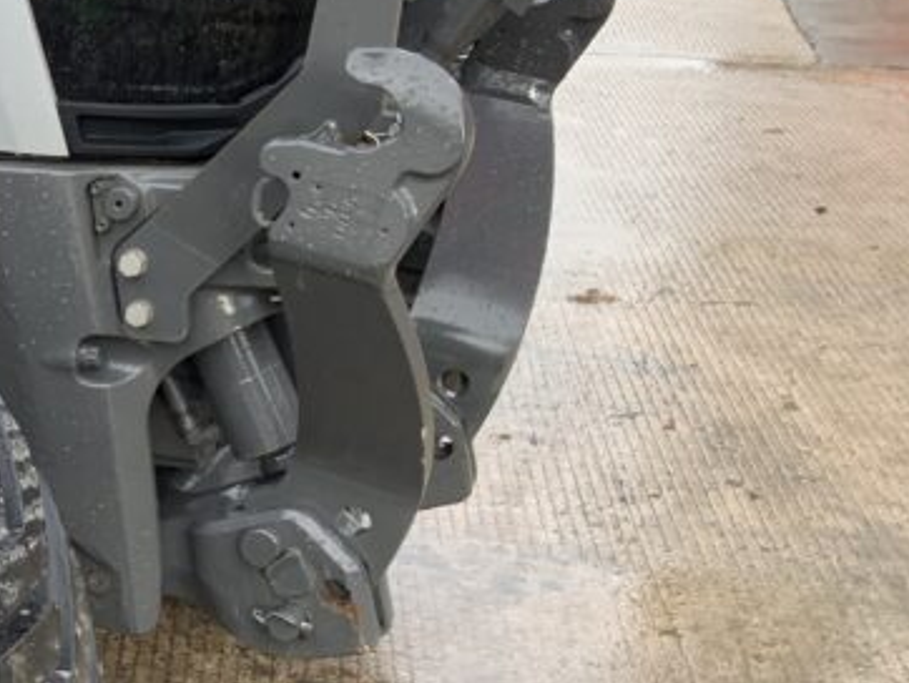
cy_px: 605
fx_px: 2155
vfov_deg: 17.8
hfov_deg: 21.6
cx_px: -266
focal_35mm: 82
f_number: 1.8
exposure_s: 1/122
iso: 25
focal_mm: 3
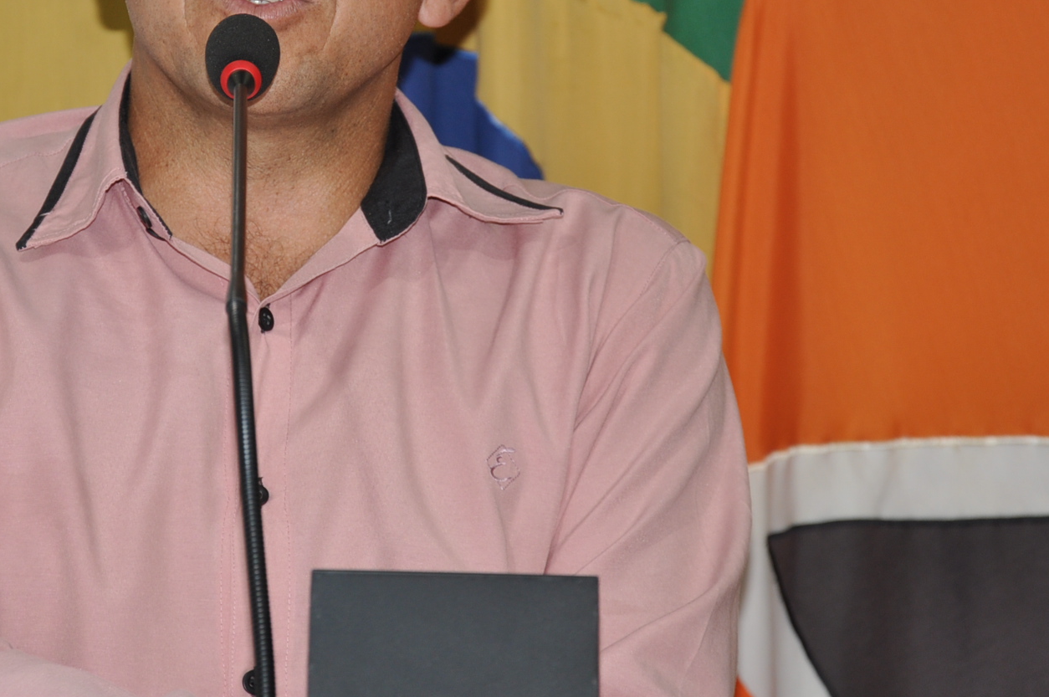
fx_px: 6869
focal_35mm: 236
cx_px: 289
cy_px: 162
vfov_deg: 5.8
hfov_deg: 8.7
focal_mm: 92
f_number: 5.6
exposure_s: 1/60
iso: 250
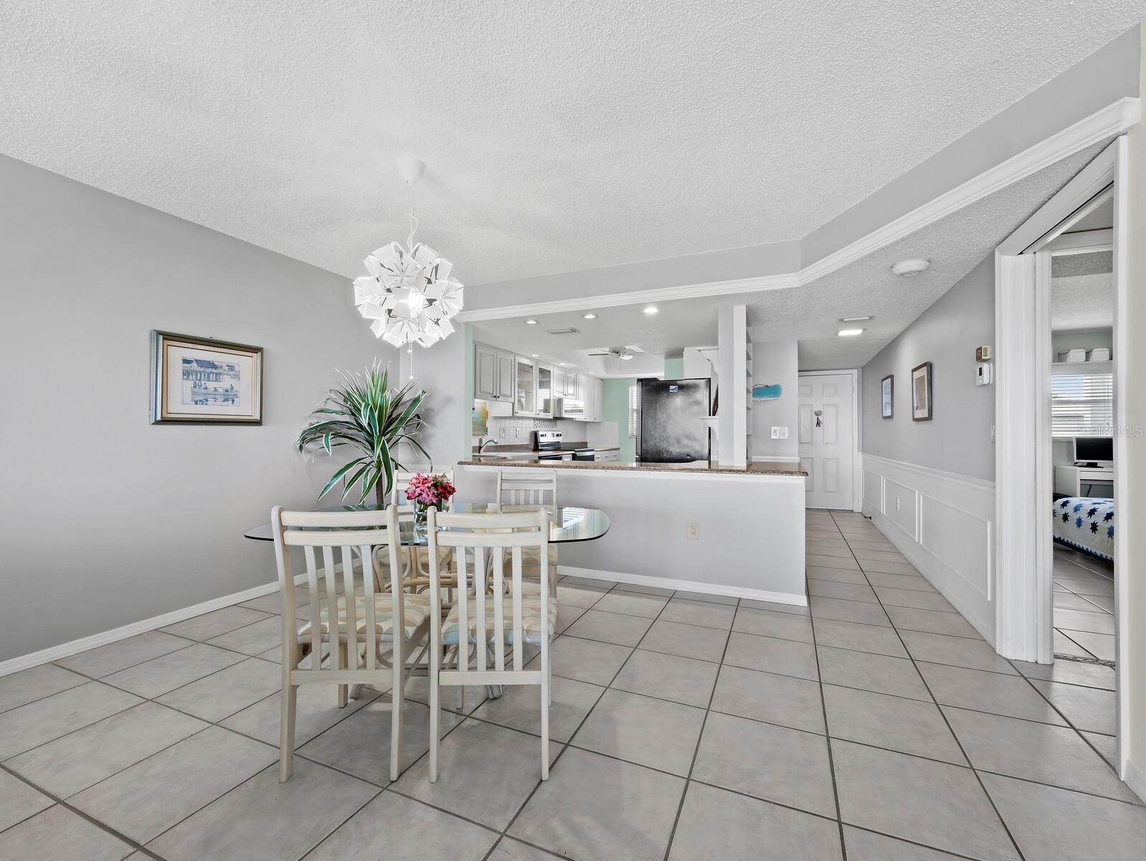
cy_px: 430
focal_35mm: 14
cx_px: 573
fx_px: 464
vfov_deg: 85.7
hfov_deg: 102.0
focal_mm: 7
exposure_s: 1/1.67
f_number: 11
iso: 400
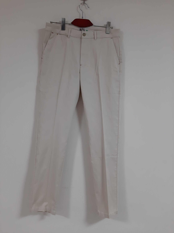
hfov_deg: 53.0
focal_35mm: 26
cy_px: 116
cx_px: 87
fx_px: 174
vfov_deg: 67.3
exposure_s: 1/50
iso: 160
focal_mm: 3.93
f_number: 1.7
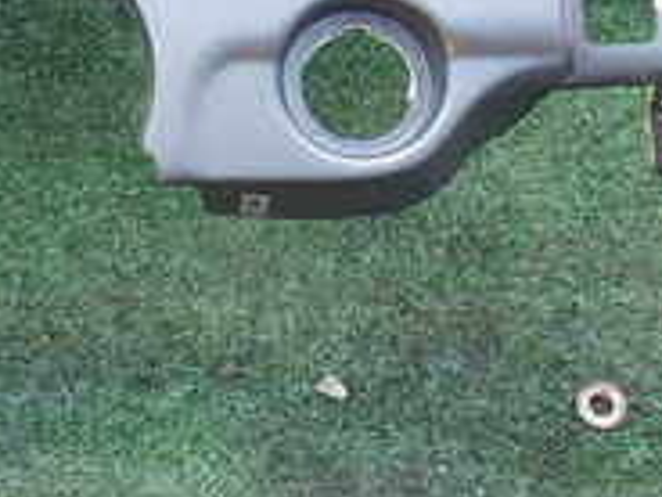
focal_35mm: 98
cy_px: -7
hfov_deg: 19.1
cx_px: -104
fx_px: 1874
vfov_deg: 14.8
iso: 200
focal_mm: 5.4
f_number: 2.3
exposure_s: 1/60
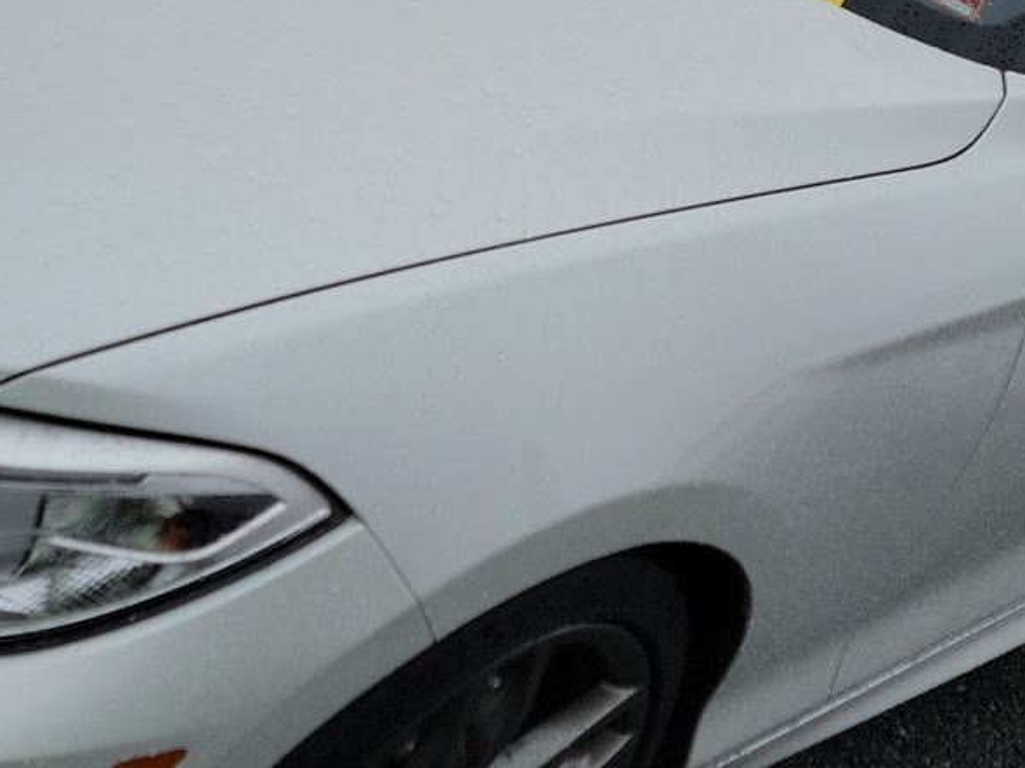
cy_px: 61
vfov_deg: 22.0
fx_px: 1924
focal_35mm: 65
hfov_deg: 29.8
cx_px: 480
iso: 50
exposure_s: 1/386
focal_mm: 6.7
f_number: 1.8
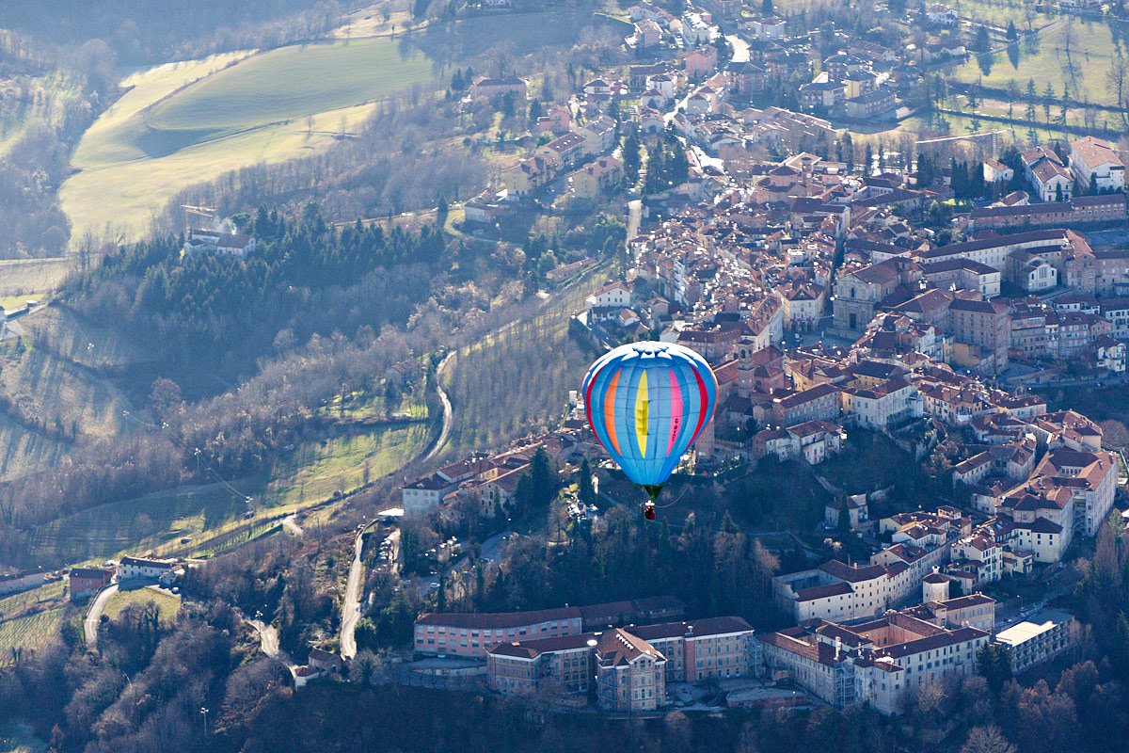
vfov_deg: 8.7
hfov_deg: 13.0
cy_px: 376
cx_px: 564
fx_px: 4939
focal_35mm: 158
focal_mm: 105
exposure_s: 1/250
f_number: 5.6
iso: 400
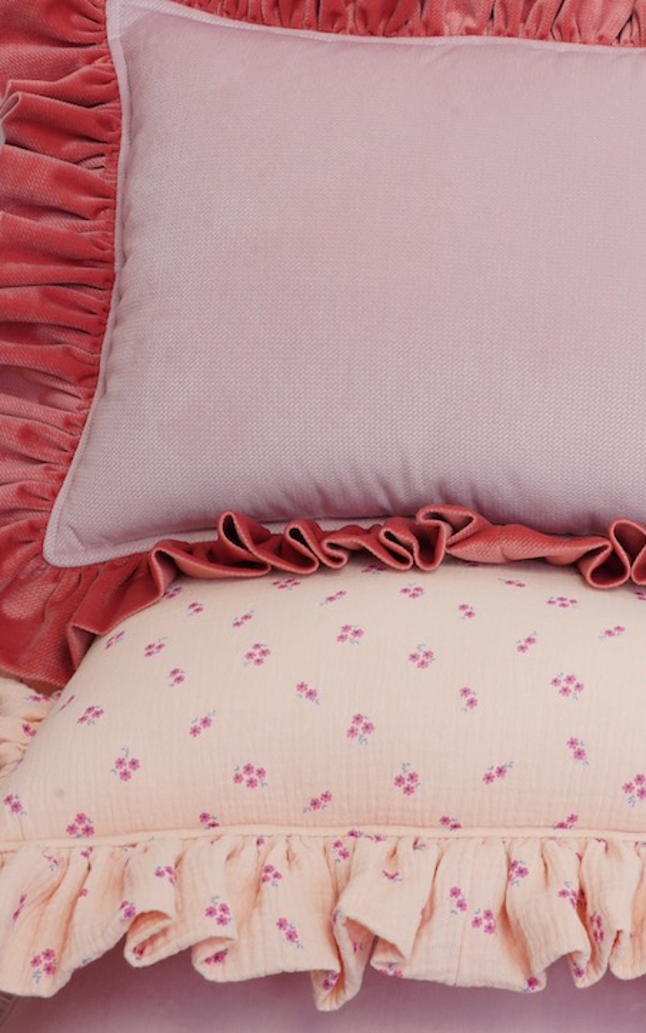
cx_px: 513
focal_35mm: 65
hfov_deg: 19.8
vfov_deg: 31.1
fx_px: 1831
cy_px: 281
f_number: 16
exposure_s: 1/4
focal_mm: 36
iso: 1000
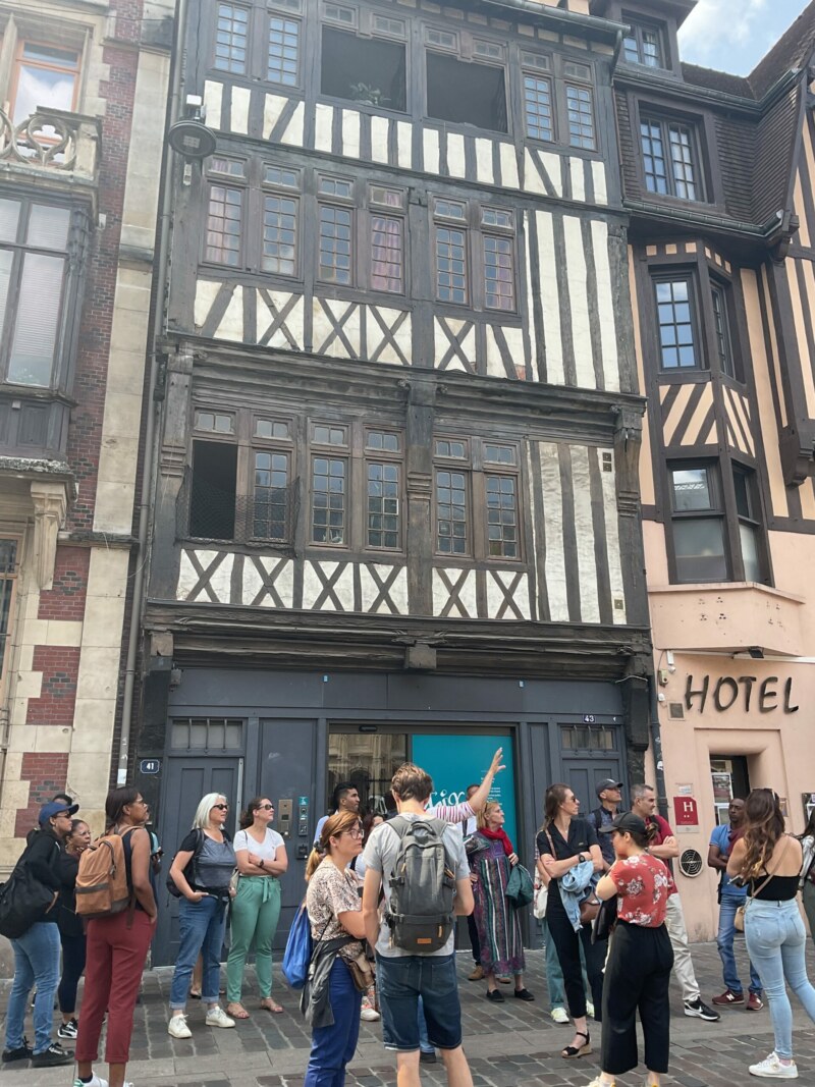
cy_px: 544
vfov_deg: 61.7
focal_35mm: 29
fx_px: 911
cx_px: 408
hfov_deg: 48.2
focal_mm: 3
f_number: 1.8
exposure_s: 1/465
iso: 16
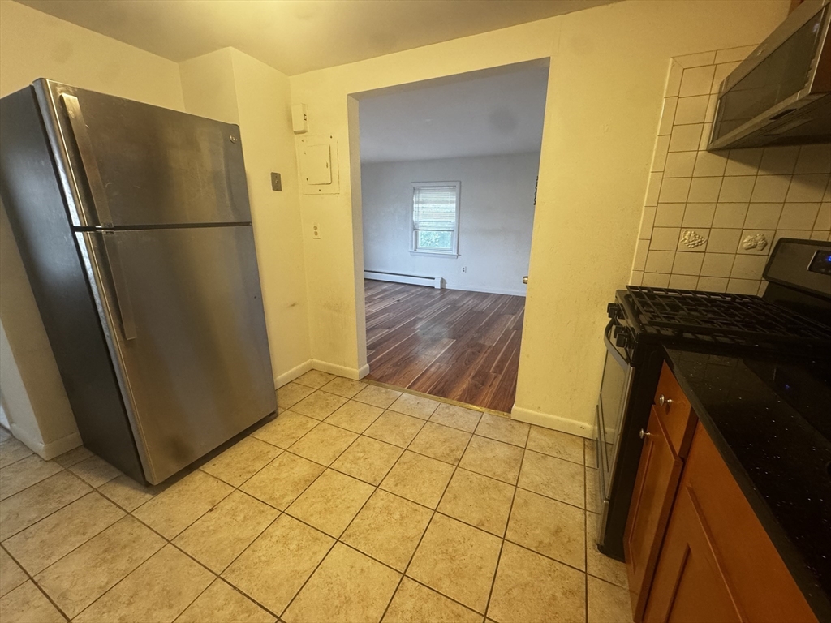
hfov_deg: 102.1
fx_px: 336
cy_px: 312
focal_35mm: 14
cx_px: 416
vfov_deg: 85.7
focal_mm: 2.22
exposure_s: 1/60
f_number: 2.2
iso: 320
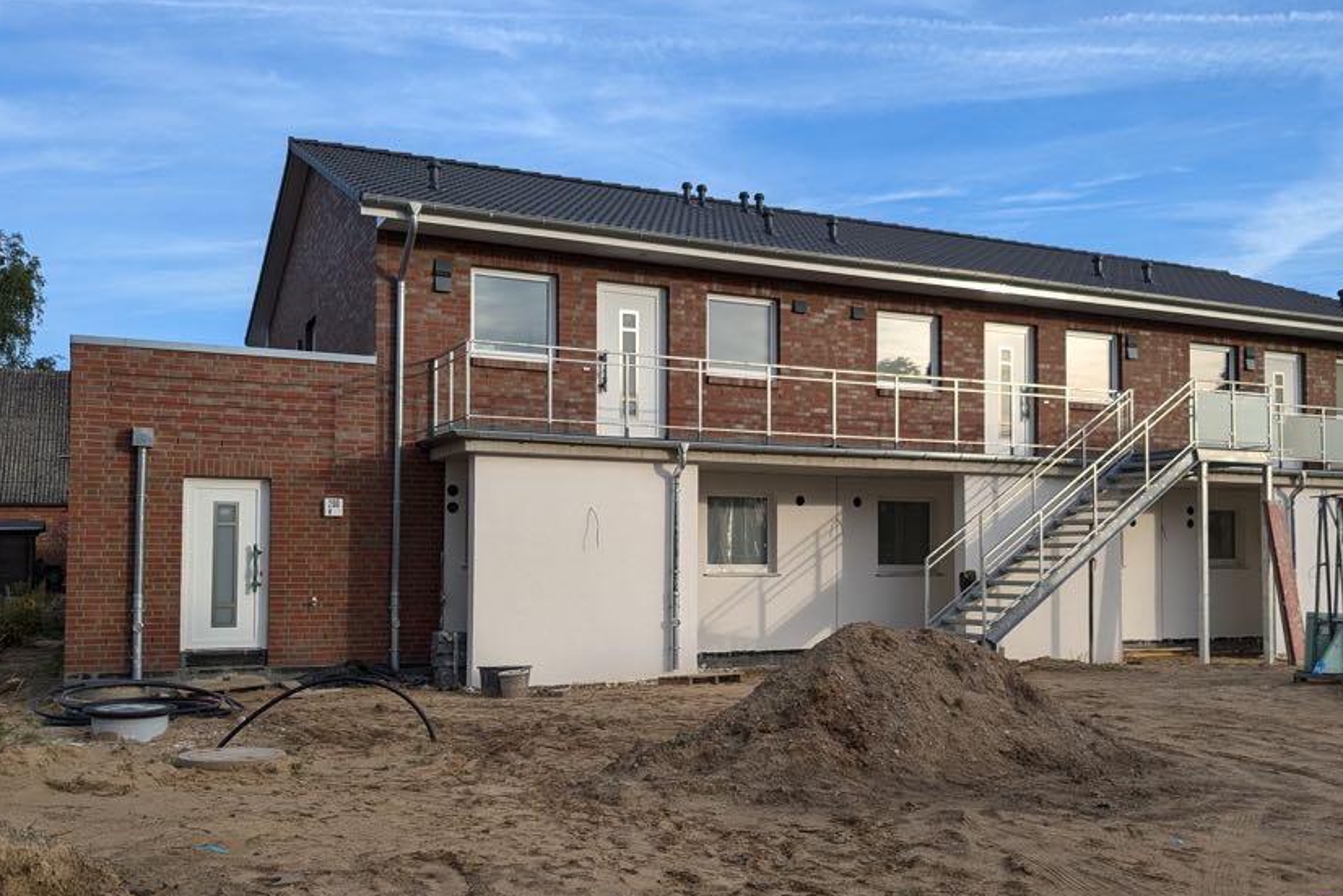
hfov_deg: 55.7
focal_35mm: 34
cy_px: 501
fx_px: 1269
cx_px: 719
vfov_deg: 38.8
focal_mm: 4.38
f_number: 1.73
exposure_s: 1/1949
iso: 60
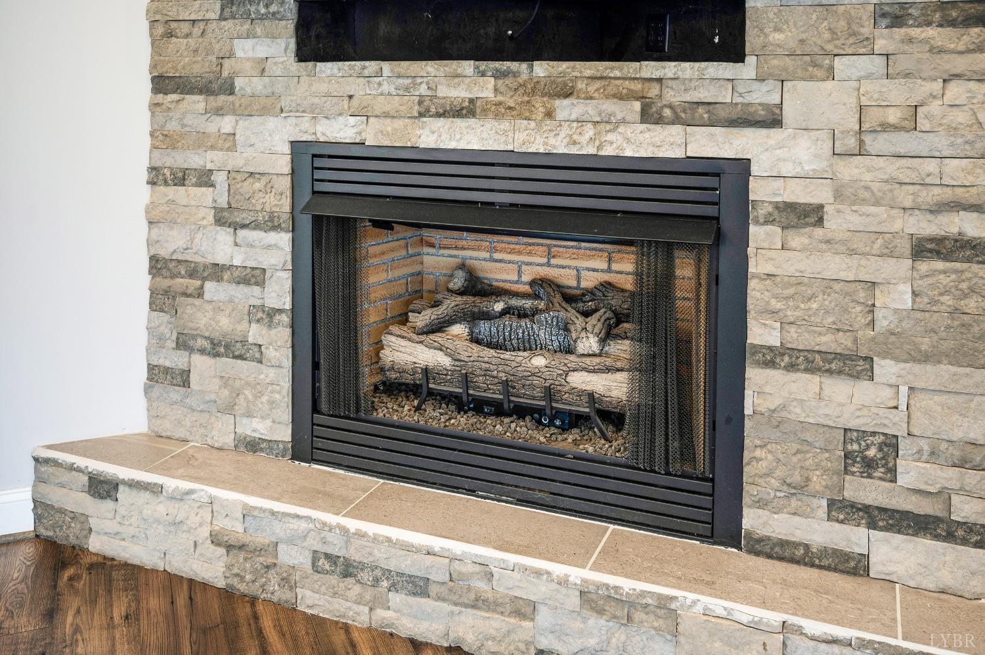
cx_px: 492
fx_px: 820
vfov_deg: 43.5
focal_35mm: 30
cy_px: 328
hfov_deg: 62.0
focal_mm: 30
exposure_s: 1/8
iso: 500
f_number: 4
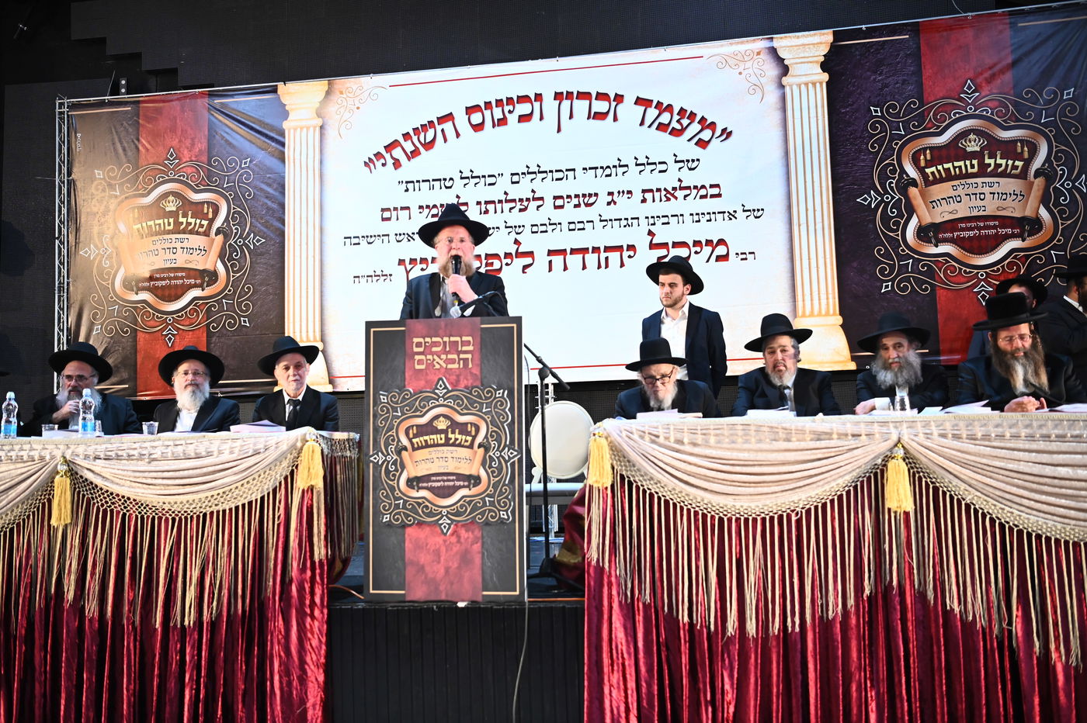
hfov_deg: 53.2
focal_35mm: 36
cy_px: 362
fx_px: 1086
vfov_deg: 36.8
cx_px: 544
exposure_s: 1/100
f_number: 2.8
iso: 2500
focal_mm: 36
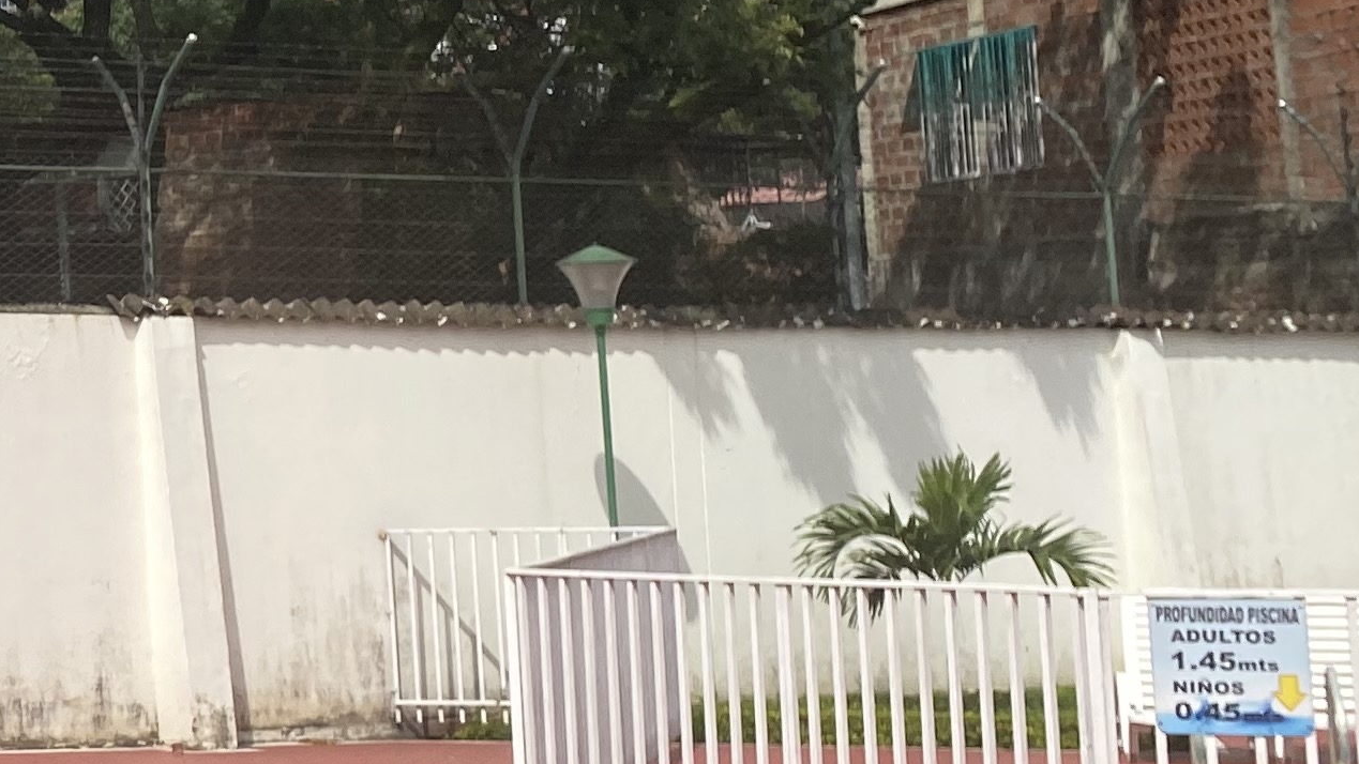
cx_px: -739
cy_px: 149
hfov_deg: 20.1
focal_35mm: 90
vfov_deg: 13.4
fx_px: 3243
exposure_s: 1/3846
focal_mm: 4.25
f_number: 1.8
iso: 32
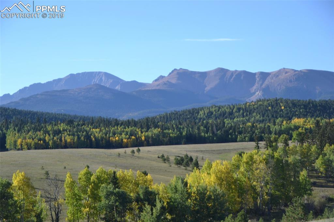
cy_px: 111
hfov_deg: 20.9
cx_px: 167
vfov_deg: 14.0
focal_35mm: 98
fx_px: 904
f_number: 5.6
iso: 180
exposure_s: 1/500
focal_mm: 65
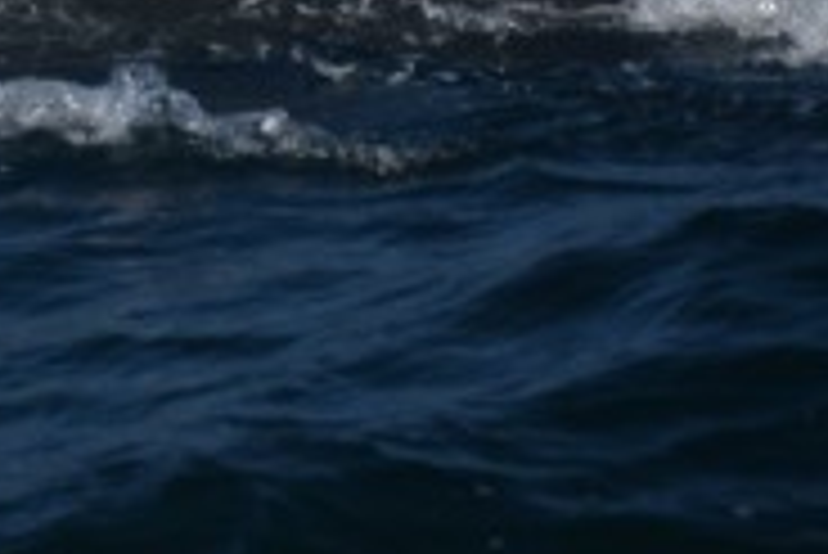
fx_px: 25364
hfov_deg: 1.9
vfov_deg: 1.2
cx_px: -1530
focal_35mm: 1102
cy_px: -131
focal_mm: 125
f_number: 4.8
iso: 200
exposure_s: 1/4000
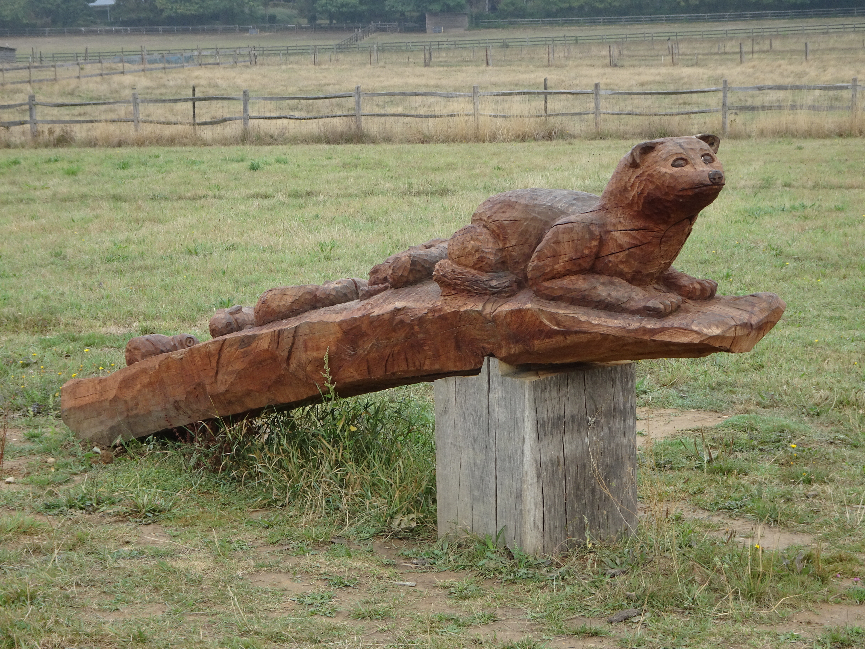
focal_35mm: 83
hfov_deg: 23.6
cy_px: 324
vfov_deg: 17.8
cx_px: 432
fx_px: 2074
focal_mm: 14.12
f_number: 5
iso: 80
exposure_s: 1/100
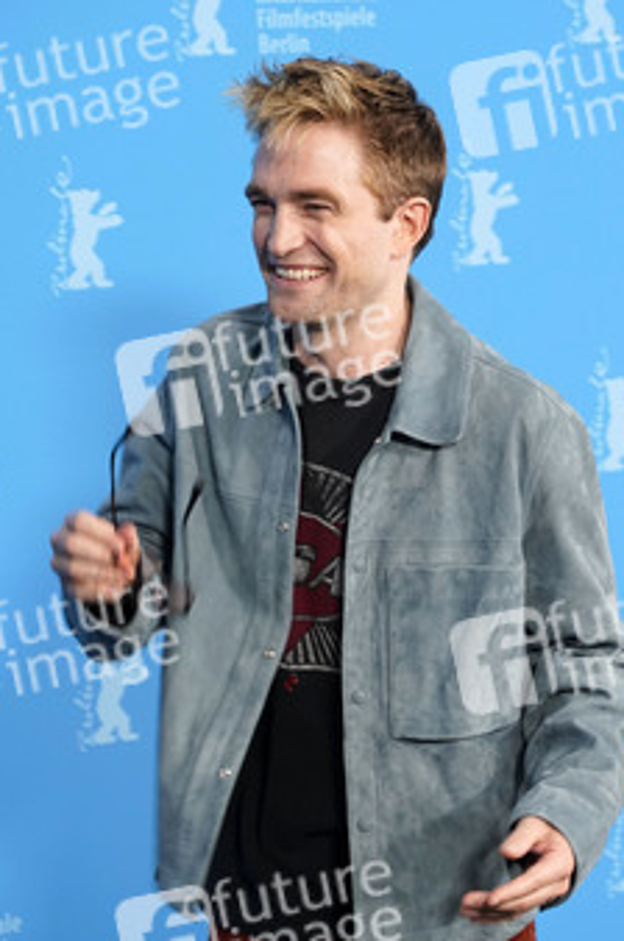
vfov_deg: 16.0
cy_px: 509
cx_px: 340
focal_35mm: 128
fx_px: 3341
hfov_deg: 10.7
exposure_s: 1/125
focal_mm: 108
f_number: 5.6
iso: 2000
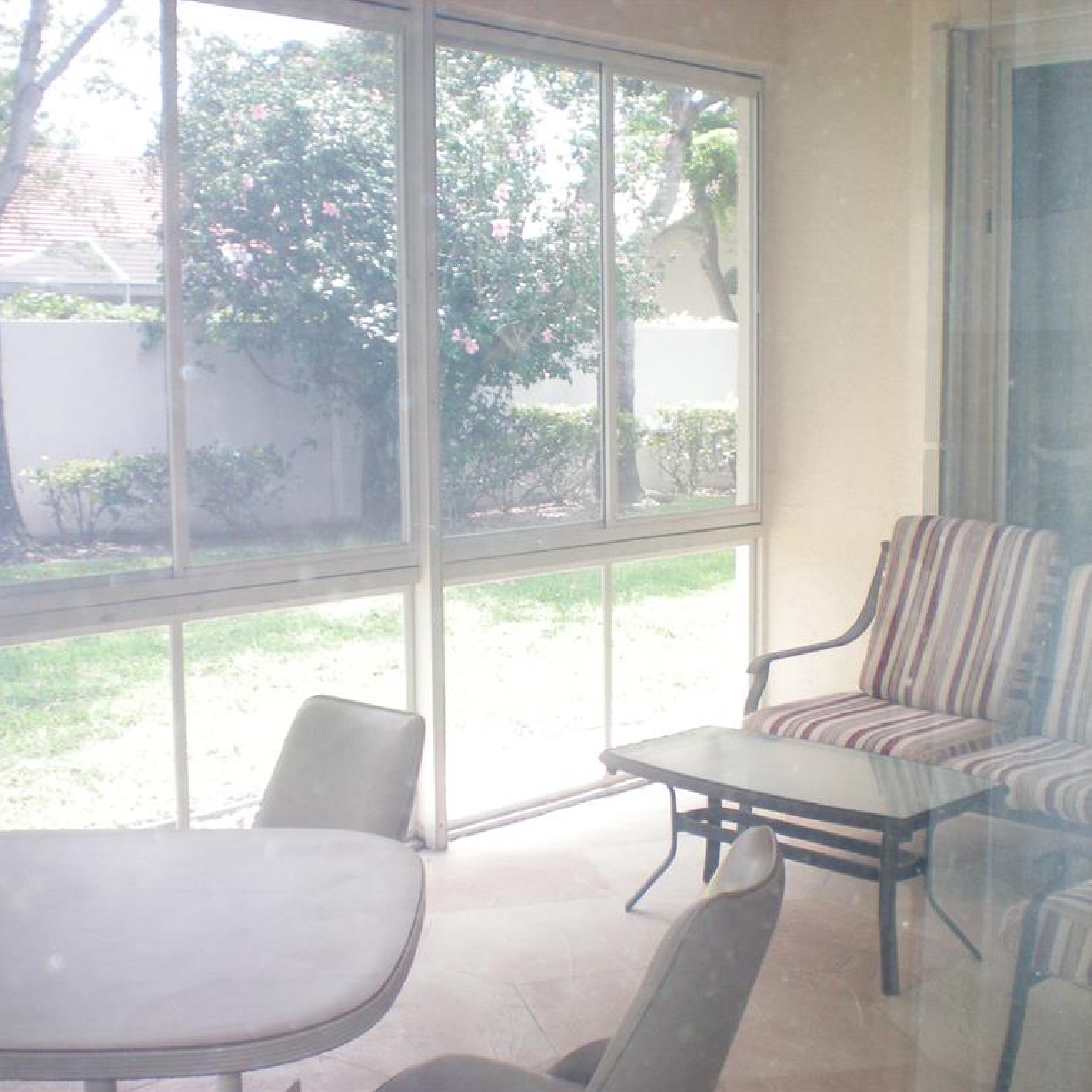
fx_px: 1606
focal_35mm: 45
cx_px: 696
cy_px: 545
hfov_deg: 37.3
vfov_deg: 37.6
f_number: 3.1
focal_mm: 6.3
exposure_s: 1/60
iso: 125
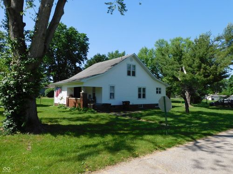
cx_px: 116
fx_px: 162
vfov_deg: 56.8
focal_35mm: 24
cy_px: 87
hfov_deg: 71.6
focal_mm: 4.3
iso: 125
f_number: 3.3
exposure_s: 1/1000
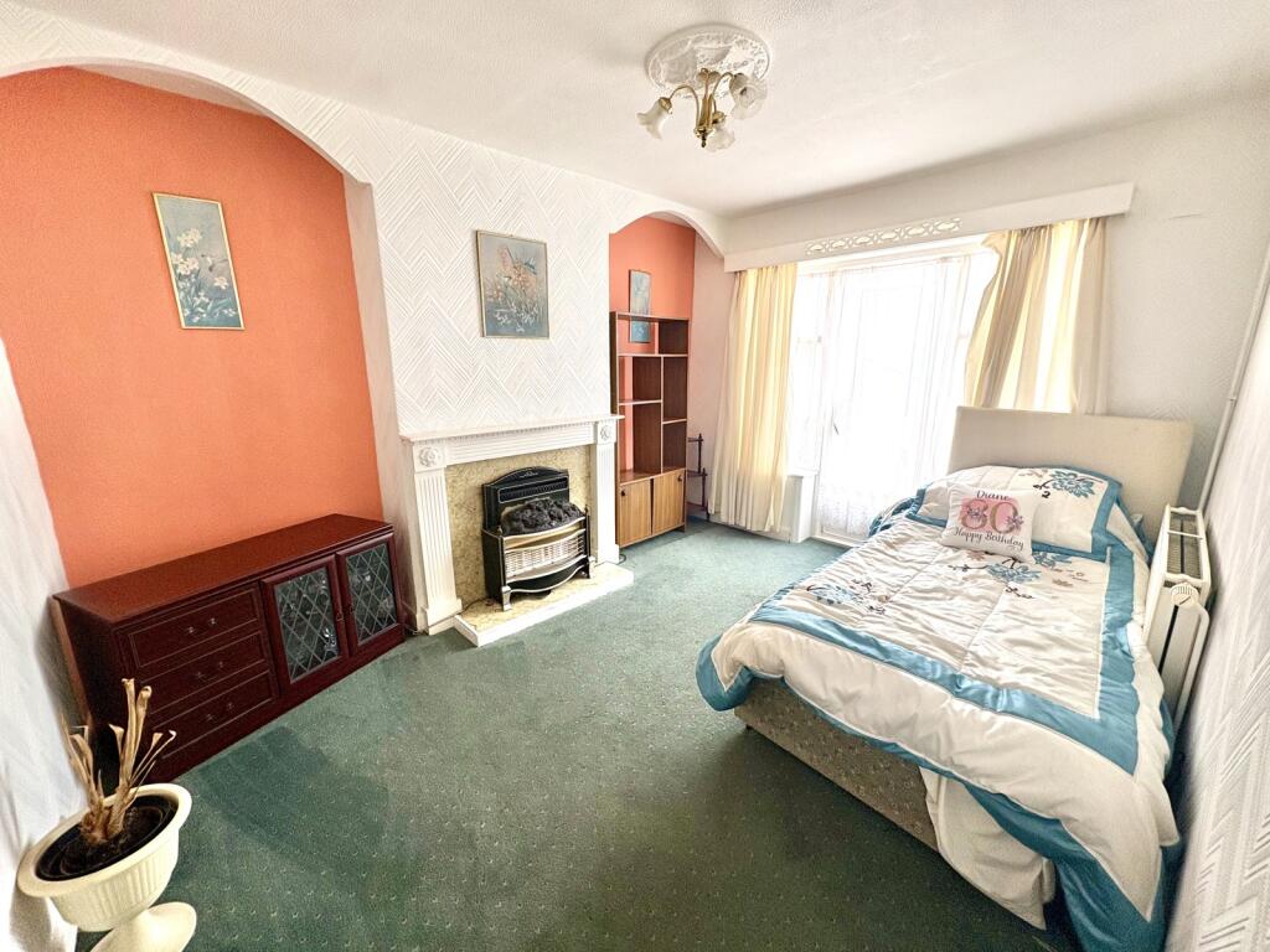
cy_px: 476
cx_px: 635
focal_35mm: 14
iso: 125
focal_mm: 2.22
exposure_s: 1/99
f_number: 2.2
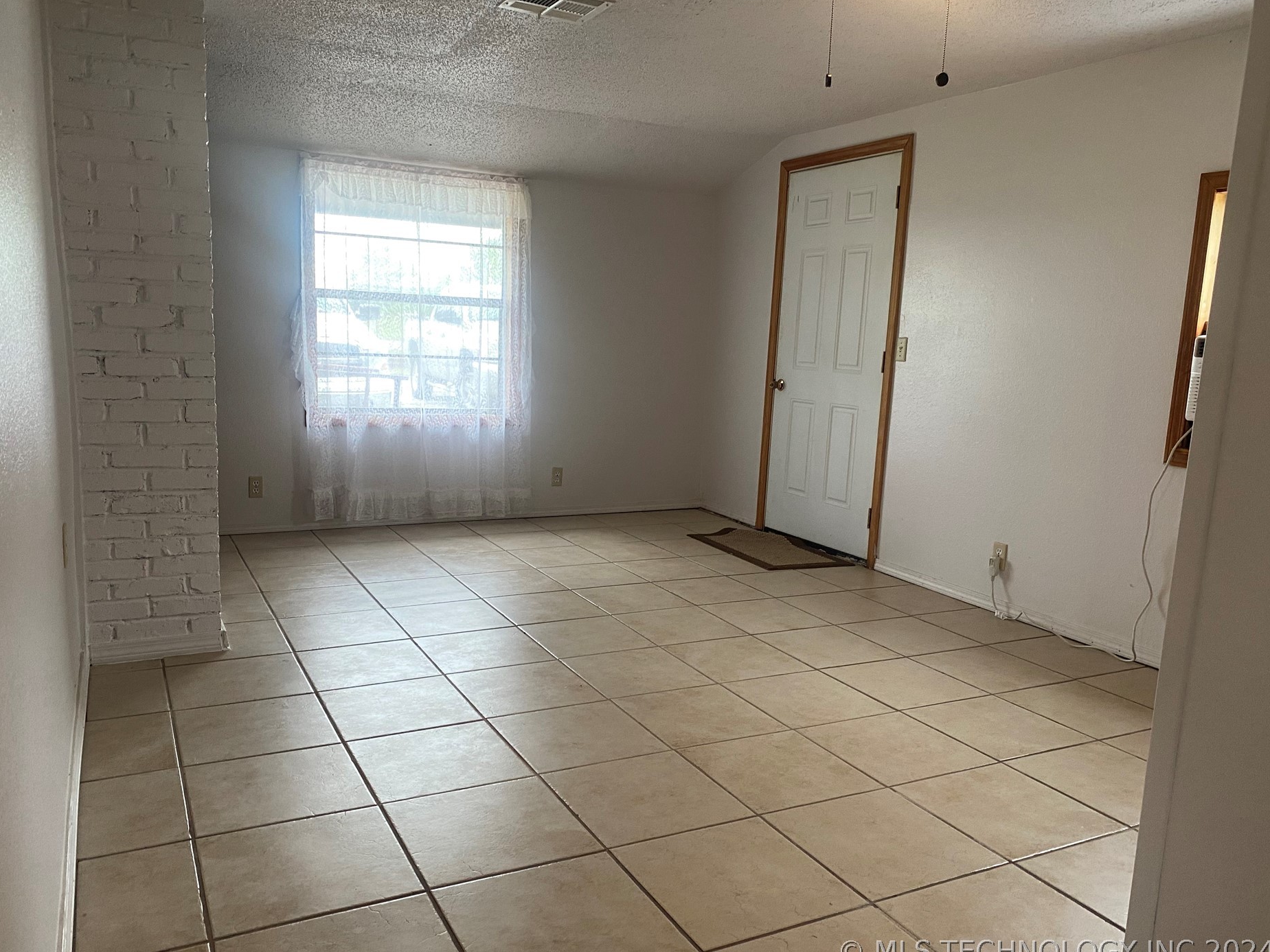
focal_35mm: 27
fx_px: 991
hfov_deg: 65.3
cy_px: 480
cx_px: 623
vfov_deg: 51.4
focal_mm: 4.25
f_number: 1.8
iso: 100
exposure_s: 1/60
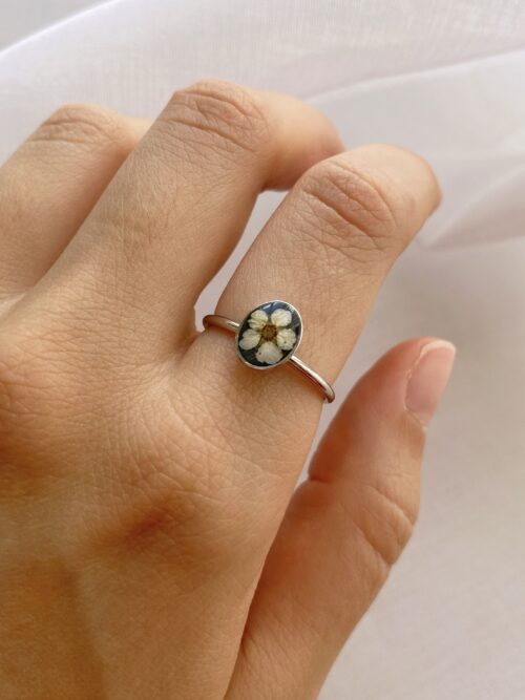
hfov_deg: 54.9
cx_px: 262
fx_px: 506
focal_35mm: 25
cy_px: 350
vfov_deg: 69.4
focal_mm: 4.25
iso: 32
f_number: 1.8
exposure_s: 1/122
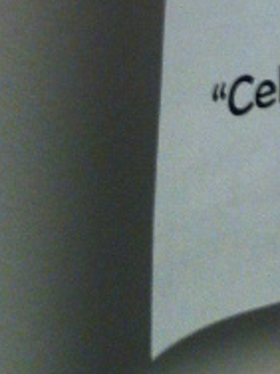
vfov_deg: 10.5
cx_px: 592
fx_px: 1877
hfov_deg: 8.1
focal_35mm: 174
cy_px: -339
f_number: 2.8
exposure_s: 1/15
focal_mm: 3.85
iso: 125
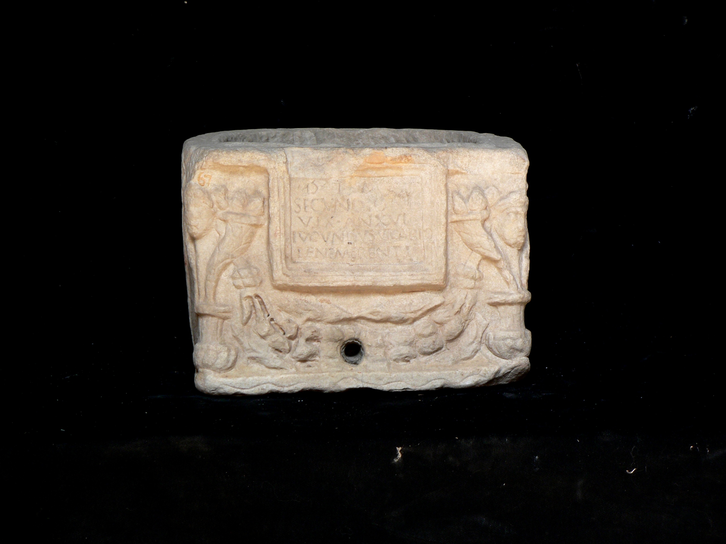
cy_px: 272
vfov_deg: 13.2
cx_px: 363
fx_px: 2349
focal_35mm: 112
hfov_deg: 17.6
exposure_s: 1/160
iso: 80
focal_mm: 18.6
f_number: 3.2
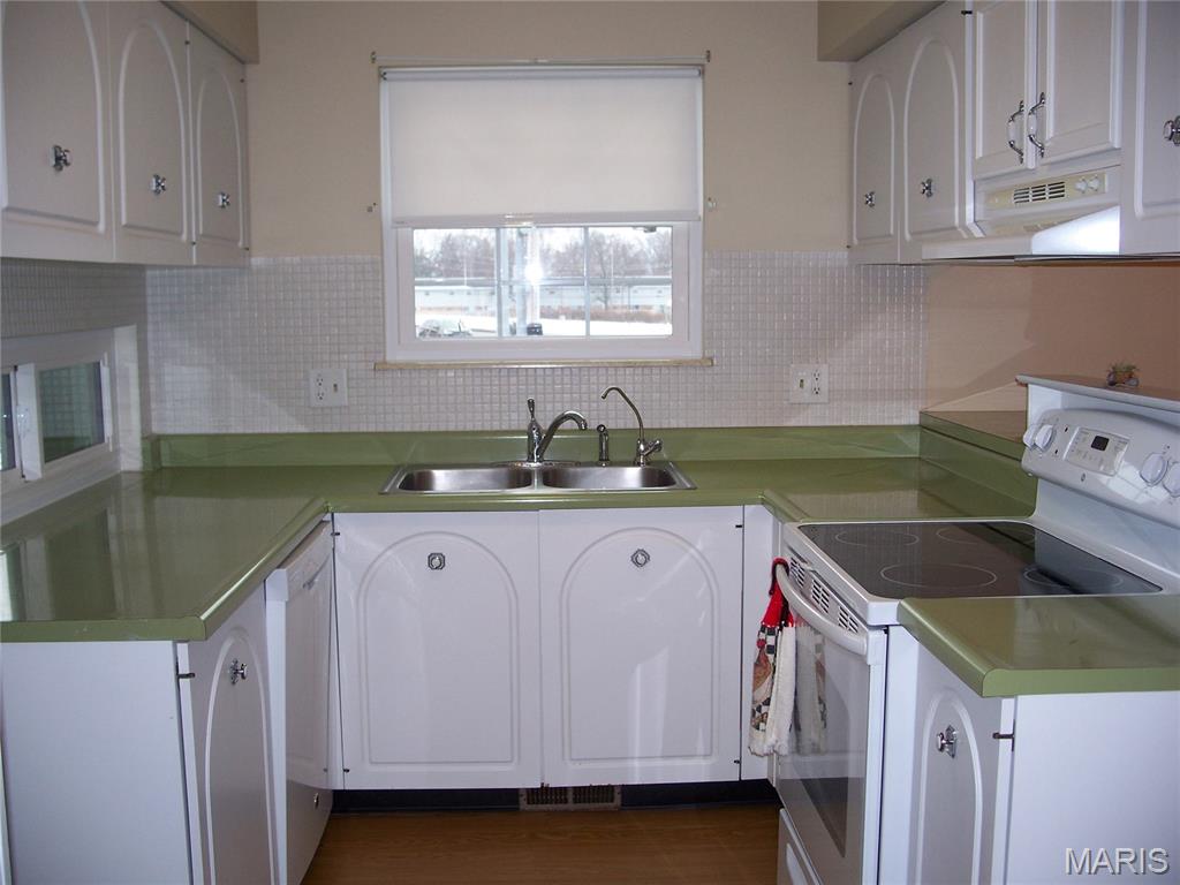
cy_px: 442
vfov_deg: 38.7
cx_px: 590
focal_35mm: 37
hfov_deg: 50.1
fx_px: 1261
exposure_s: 1/60
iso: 125
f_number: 2.8
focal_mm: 7.8
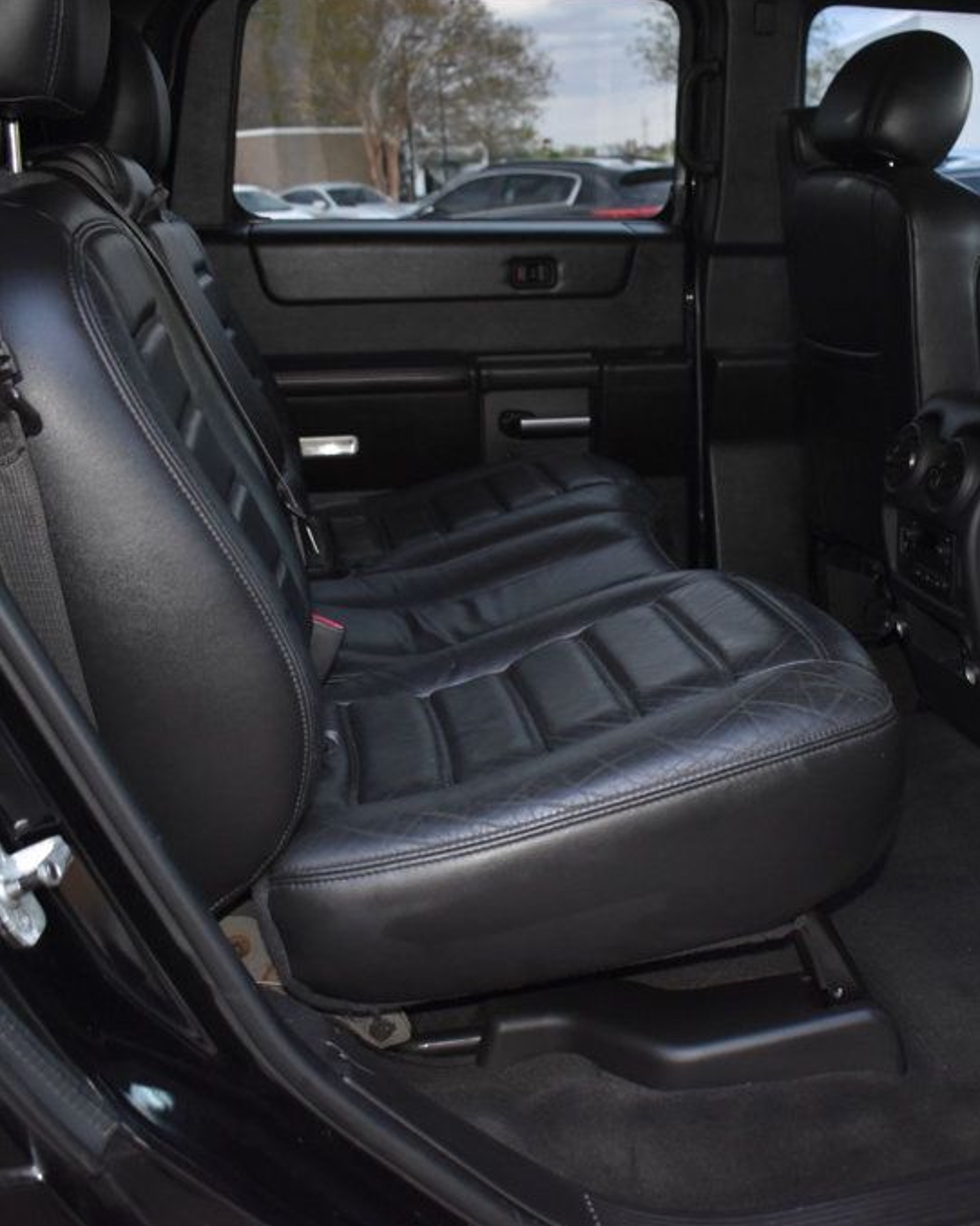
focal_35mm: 45
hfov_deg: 33.0
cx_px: 725
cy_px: 610
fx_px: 1622
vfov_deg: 41.4
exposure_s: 1/30
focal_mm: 21
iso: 1250
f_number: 3.8
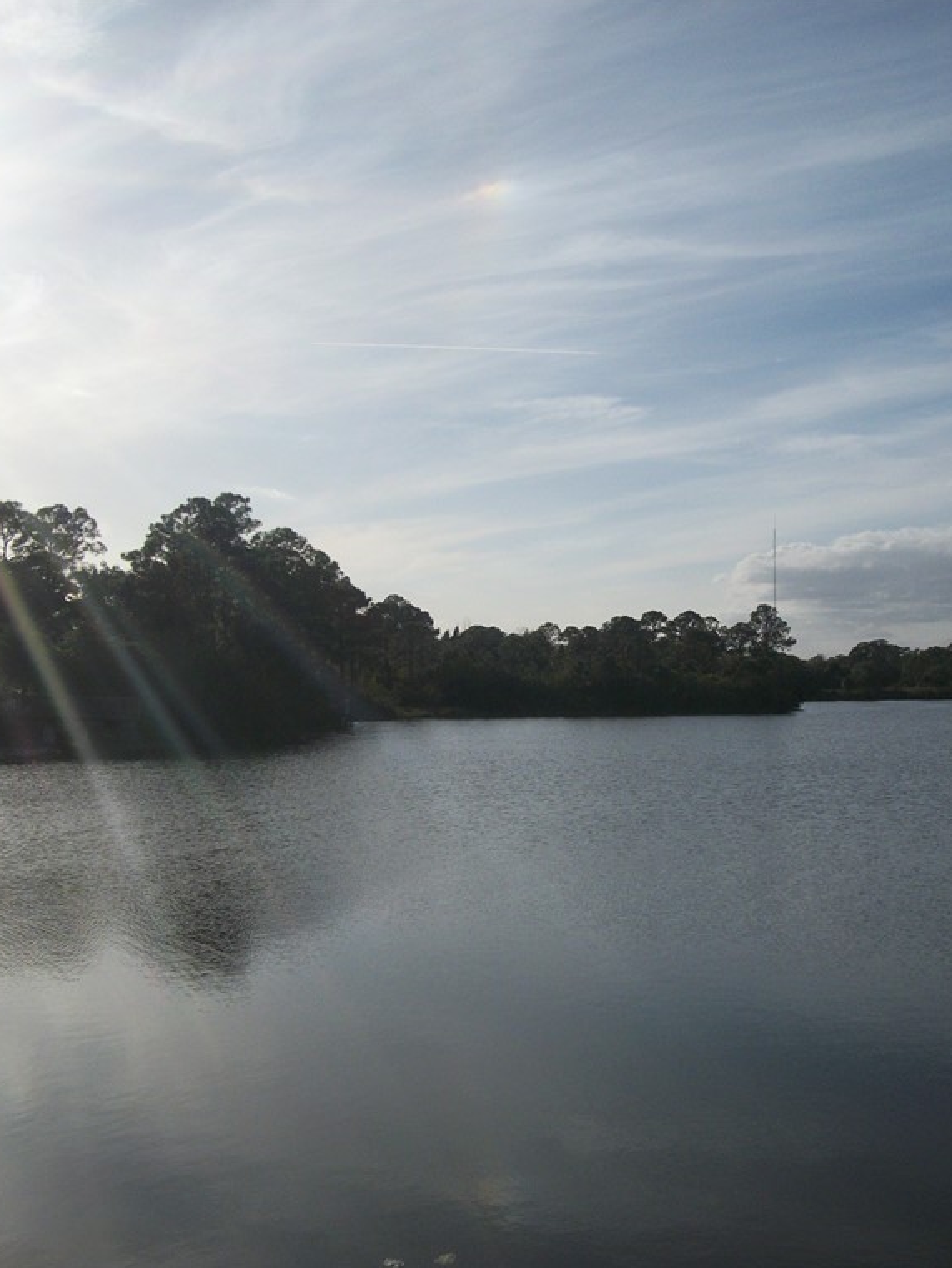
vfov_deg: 43.8
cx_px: 671
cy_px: 632
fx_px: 1576
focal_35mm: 43
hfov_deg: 33.2
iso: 80
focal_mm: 5.7
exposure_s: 1/800
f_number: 8.8
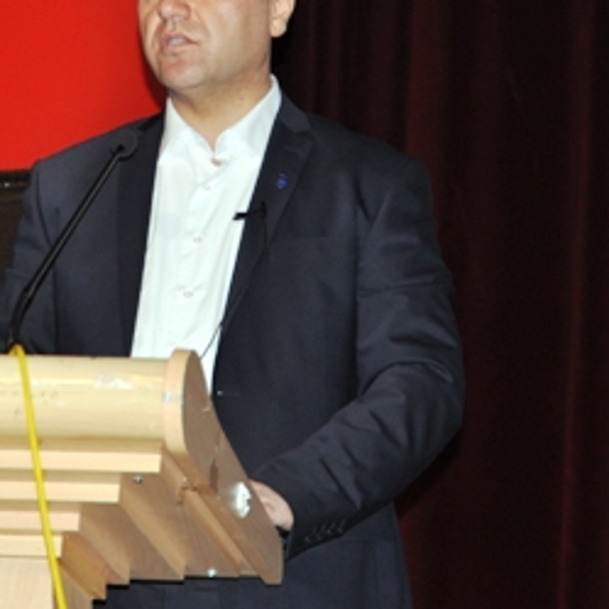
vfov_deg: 10.7
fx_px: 3244
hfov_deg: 10.7
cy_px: 192
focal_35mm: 163
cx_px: 135
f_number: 5
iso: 400
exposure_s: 1/60
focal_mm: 58
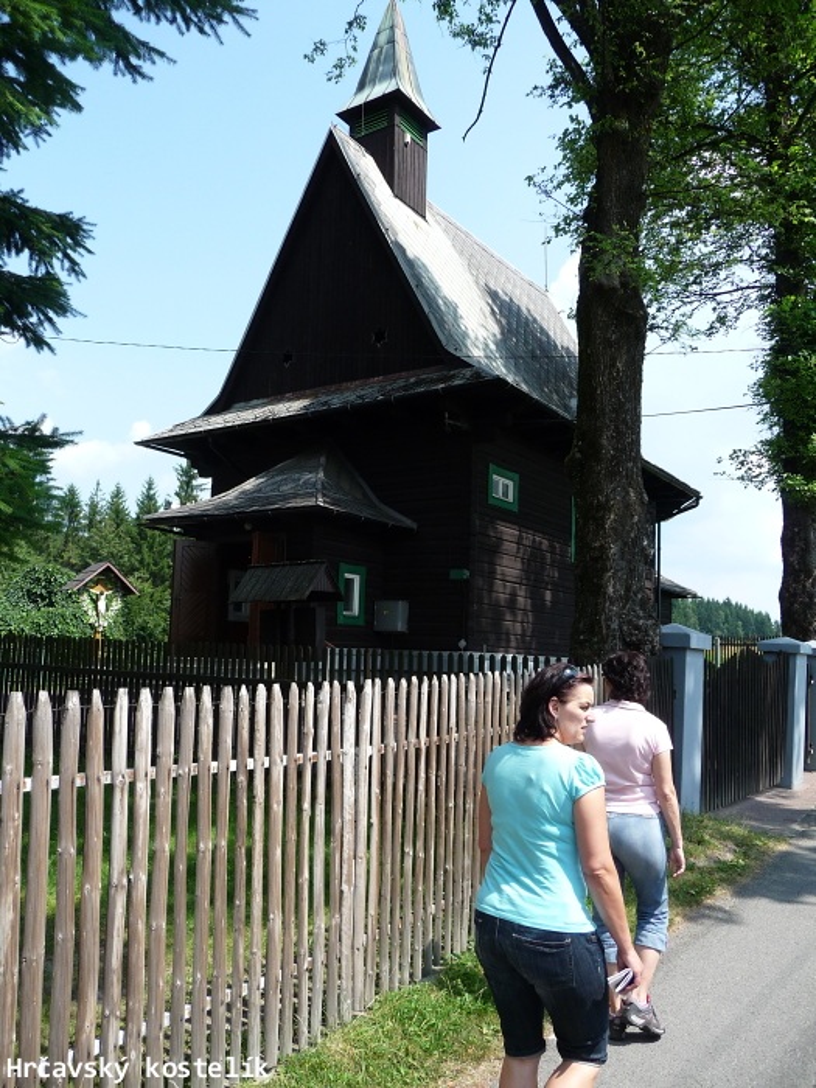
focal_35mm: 28
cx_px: 408
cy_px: 544
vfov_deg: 63.4
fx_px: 880
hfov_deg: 49.7
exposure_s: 1/500
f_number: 3.3
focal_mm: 4.7
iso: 100
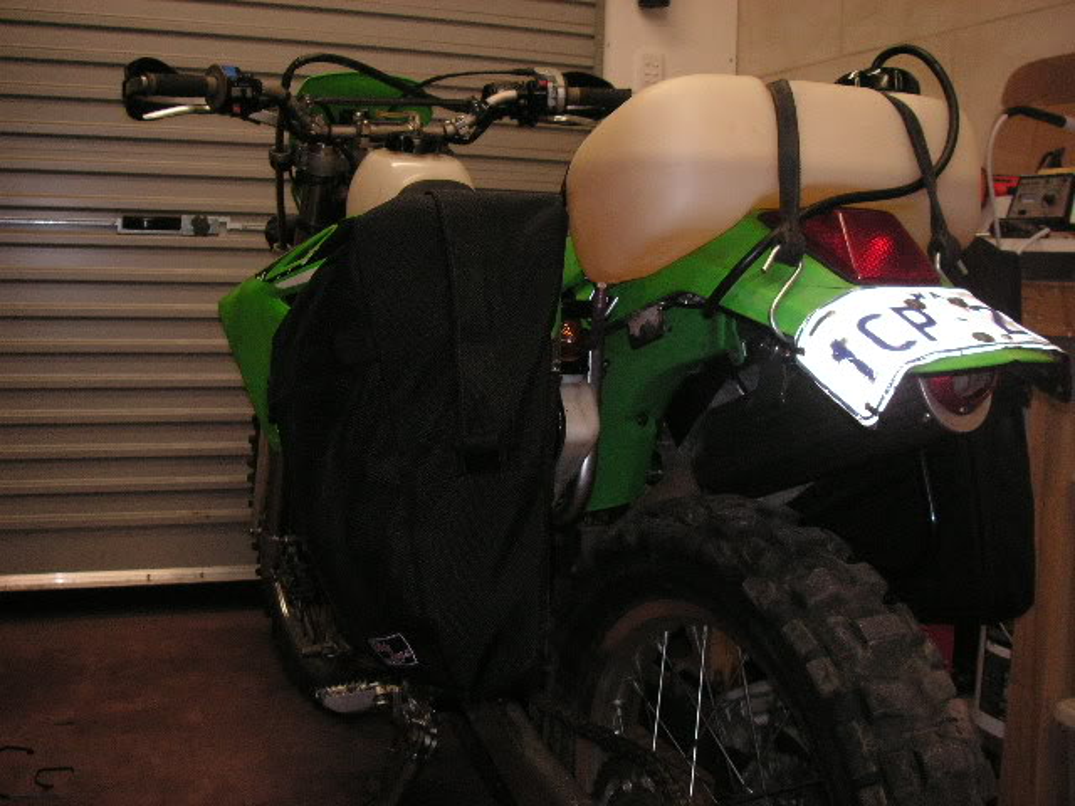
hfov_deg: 49.0
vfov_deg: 37.7
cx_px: 538
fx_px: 1180
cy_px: 403
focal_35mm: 38
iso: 160
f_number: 3.3
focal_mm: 6.3
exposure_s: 1/45
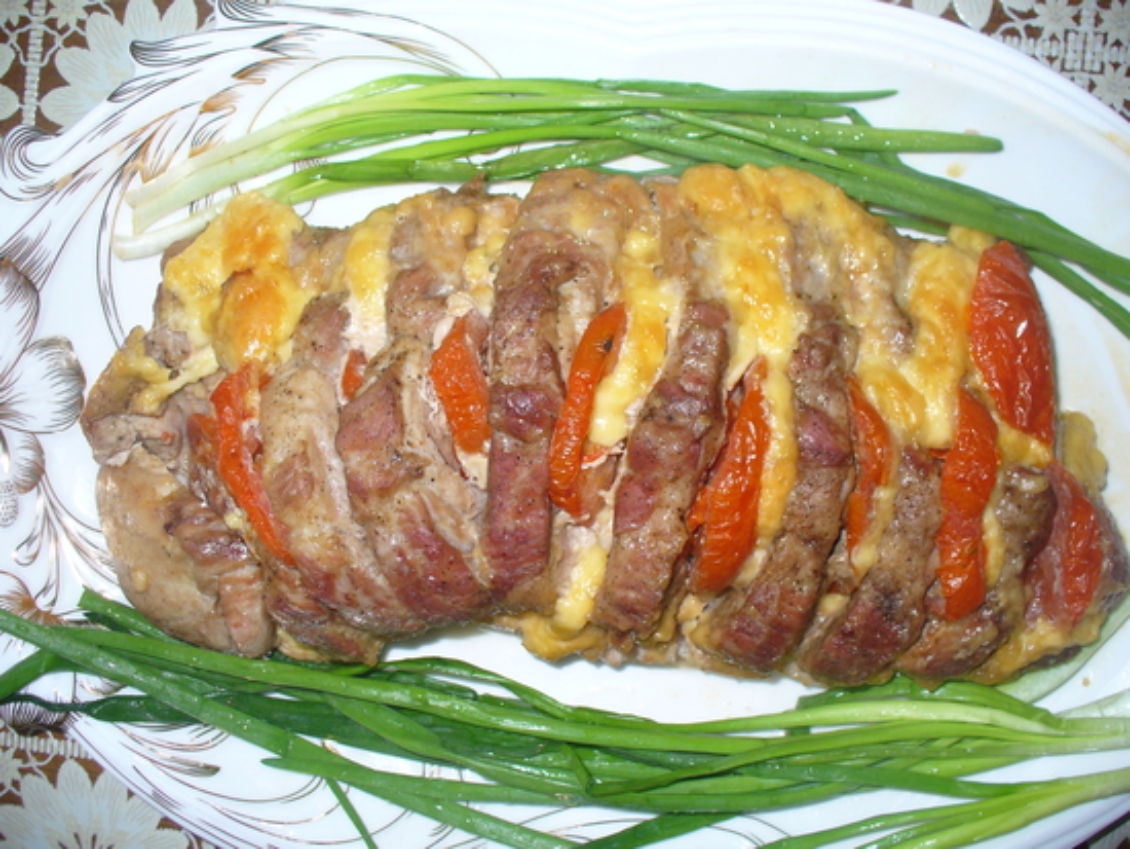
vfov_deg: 38.7
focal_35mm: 37
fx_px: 1208
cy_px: 424
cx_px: 565
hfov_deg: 50.1
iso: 80
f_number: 2.8
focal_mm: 6.1
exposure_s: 1/60
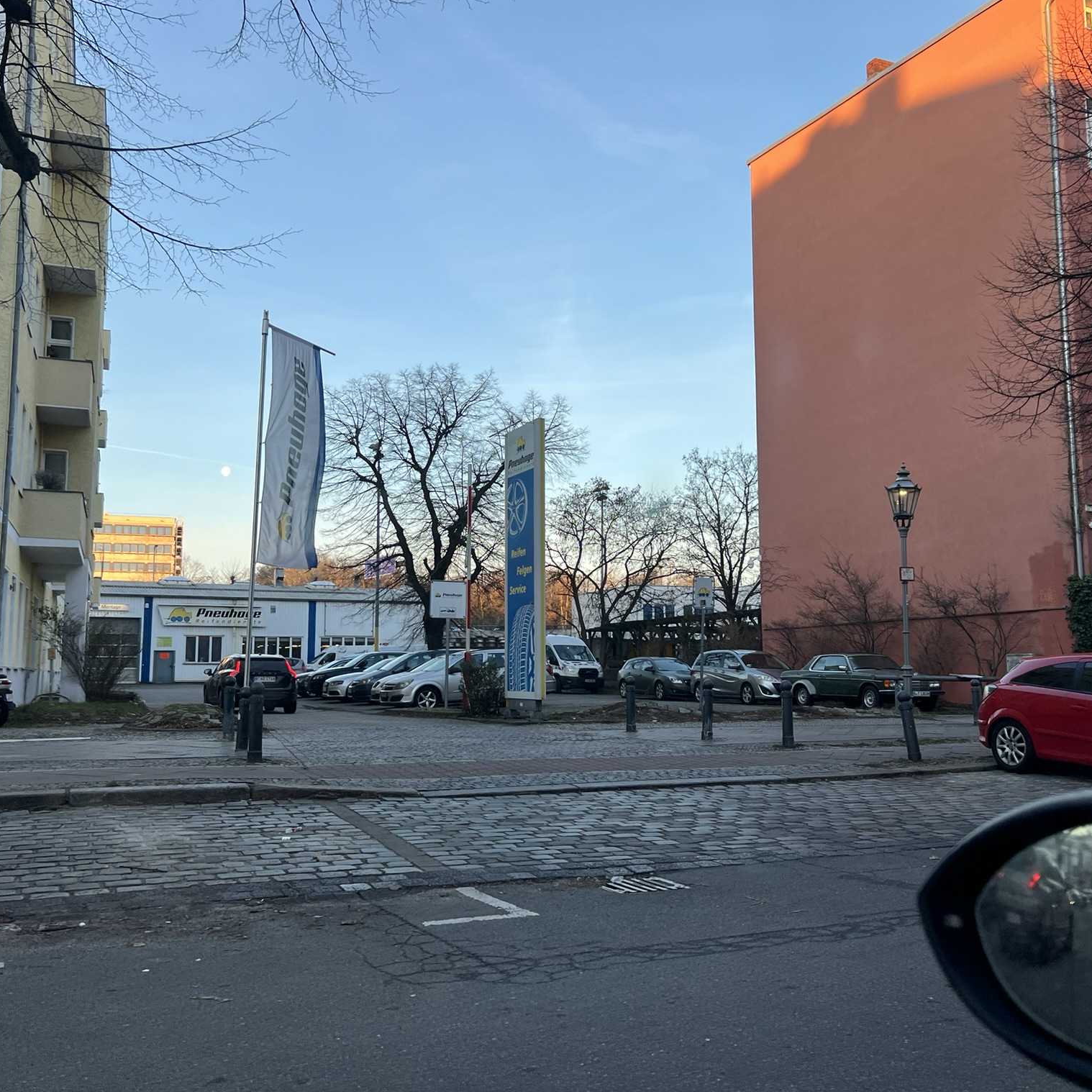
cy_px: 551
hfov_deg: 52.5
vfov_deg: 52.5
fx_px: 1106
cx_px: 550
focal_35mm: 31
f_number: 1.5
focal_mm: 5.7
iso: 50
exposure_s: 1/377
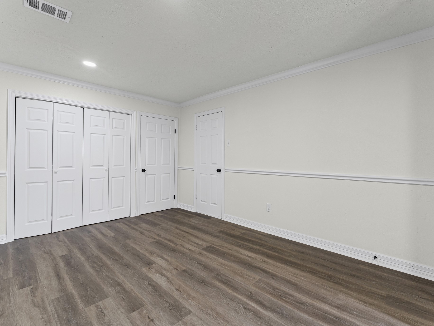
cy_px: 155
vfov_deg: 78.0
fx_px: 201
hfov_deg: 94.4
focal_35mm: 16
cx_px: 227
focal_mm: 14
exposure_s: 1/8
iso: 320
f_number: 8
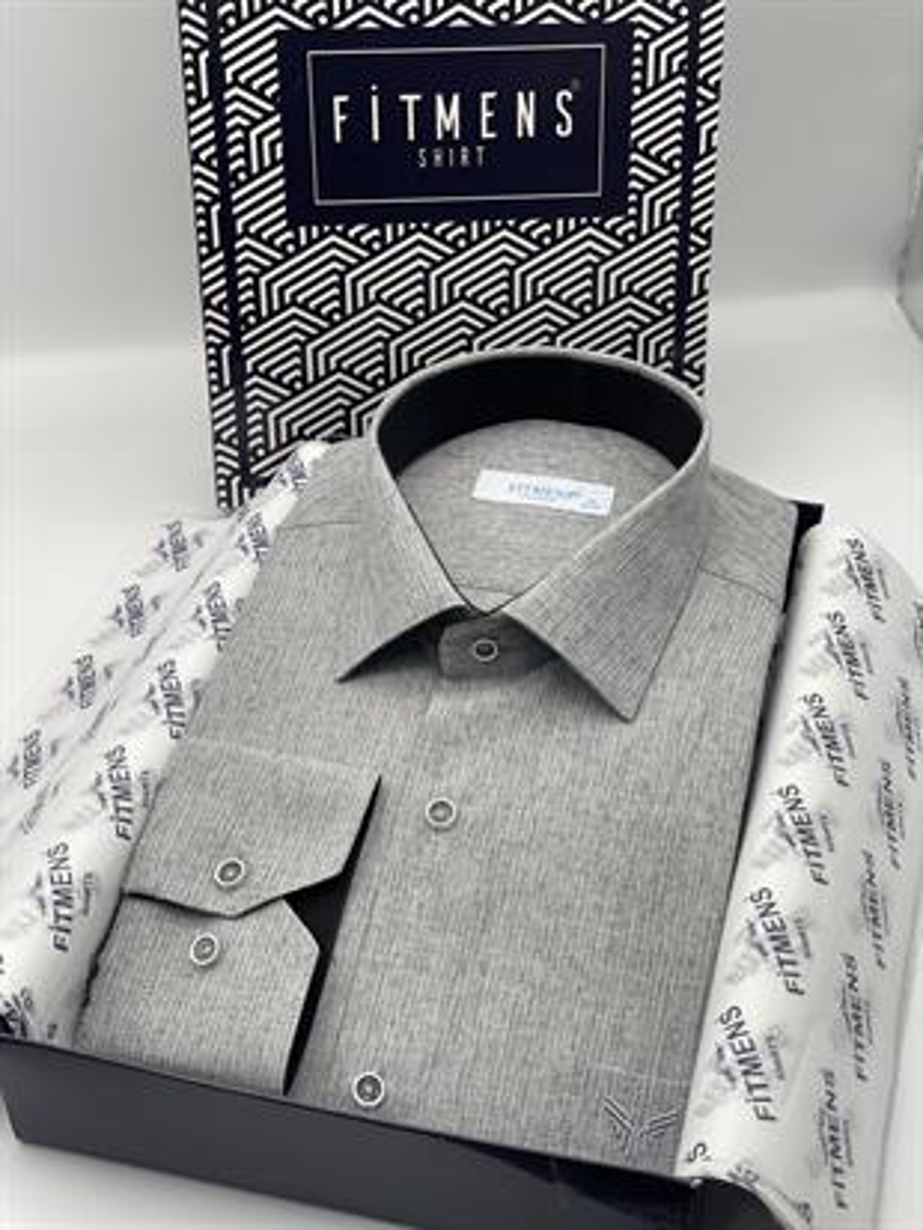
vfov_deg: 36.8
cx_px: 462
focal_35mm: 52
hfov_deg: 28.0
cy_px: 615
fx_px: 1848
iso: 32
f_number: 2
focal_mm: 6
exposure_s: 1/100
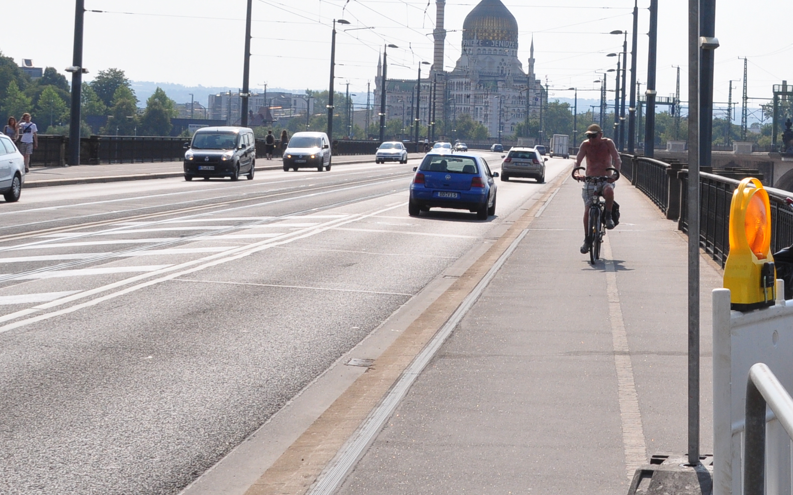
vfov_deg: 14.6
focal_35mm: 89
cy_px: 141
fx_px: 1924
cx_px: 634
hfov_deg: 23.0
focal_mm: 29
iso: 400
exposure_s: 1/640
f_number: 11
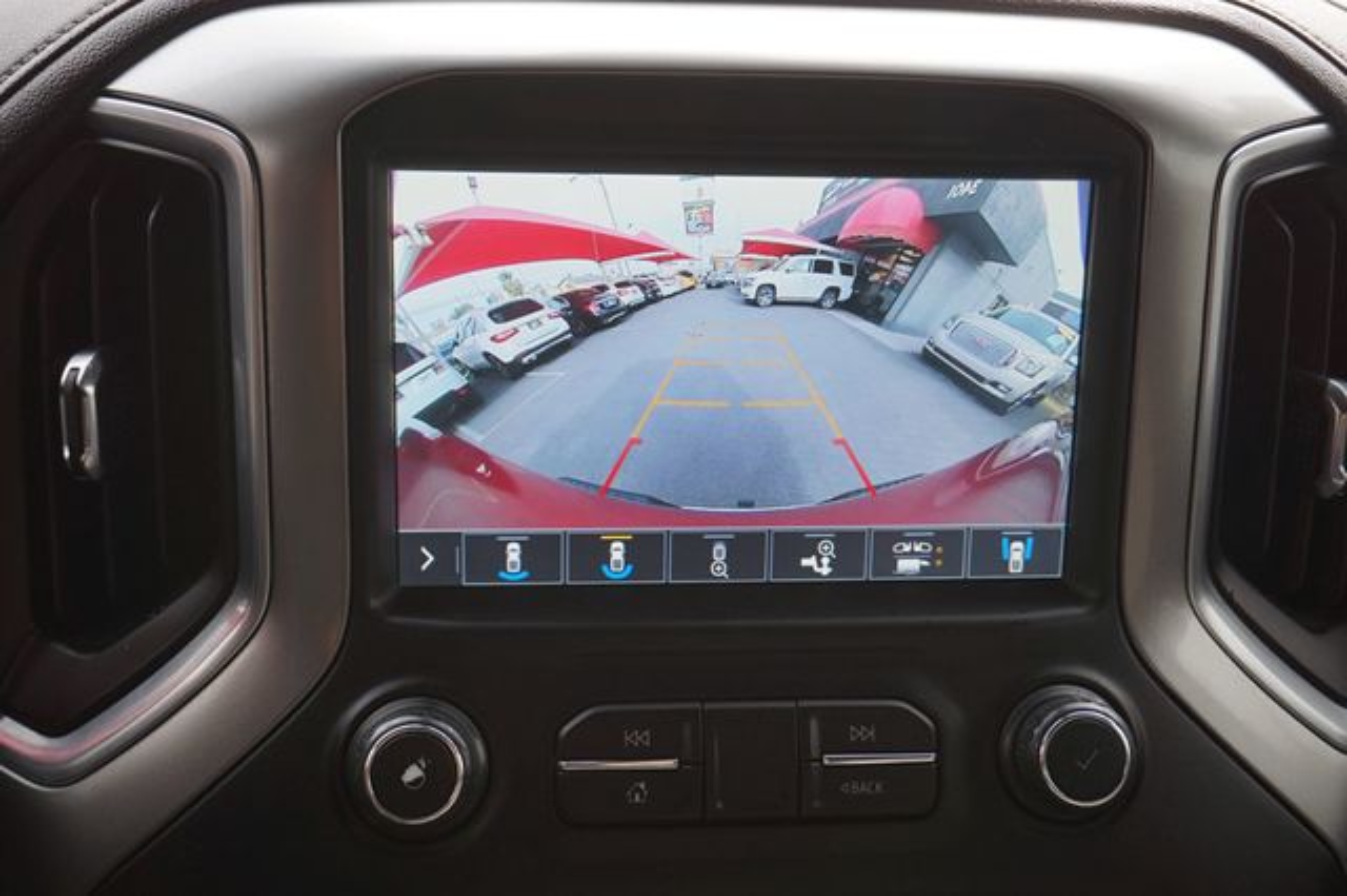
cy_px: 448
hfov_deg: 51.3
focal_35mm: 38
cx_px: 674
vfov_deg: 35.5
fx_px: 1402
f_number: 4.5
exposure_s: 1/60
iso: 100
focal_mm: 25
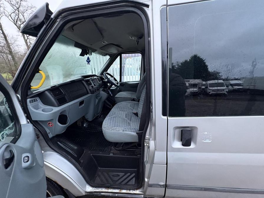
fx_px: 107
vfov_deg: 85.7
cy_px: 99
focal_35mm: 14
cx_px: 132
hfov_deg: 102.1
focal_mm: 2.22
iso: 400
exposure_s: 1/60
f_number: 2.2
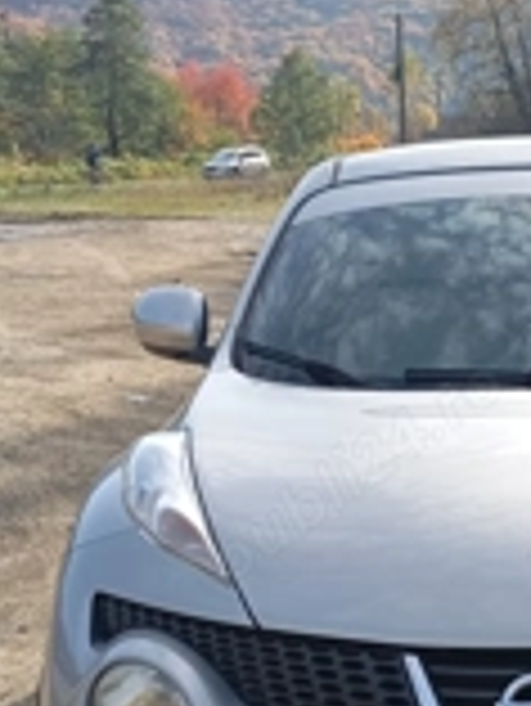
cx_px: 513
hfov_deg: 20.2
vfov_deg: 27.0
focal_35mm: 71
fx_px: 1450
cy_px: 544
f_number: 1.8
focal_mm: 4.27
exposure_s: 1/265
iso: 100
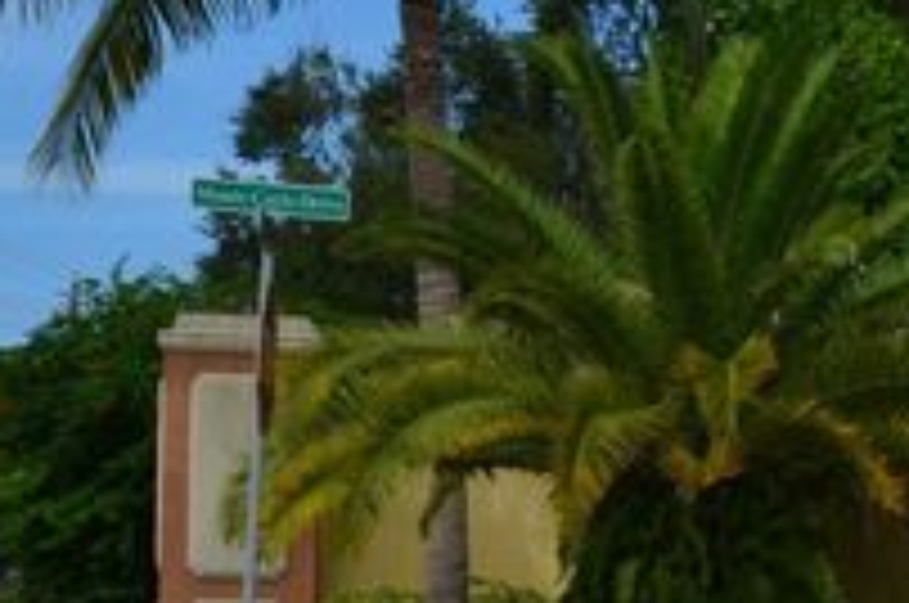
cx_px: 814
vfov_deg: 11.7
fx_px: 2874
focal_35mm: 114
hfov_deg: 17.7
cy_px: 778
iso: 100
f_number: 11
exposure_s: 1/160
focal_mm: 24
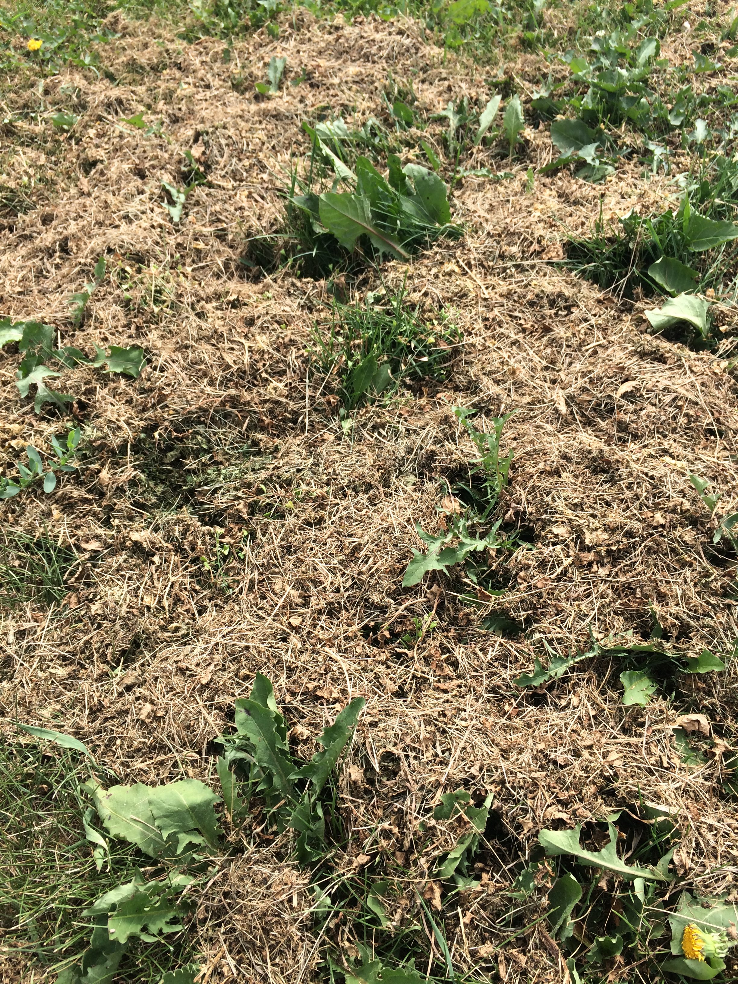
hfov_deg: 48.2
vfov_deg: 61.7
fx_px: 824
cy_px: 492
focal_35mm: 29
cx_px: 369
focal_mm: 4.15
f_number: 2.2
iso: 32
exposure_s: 1/873
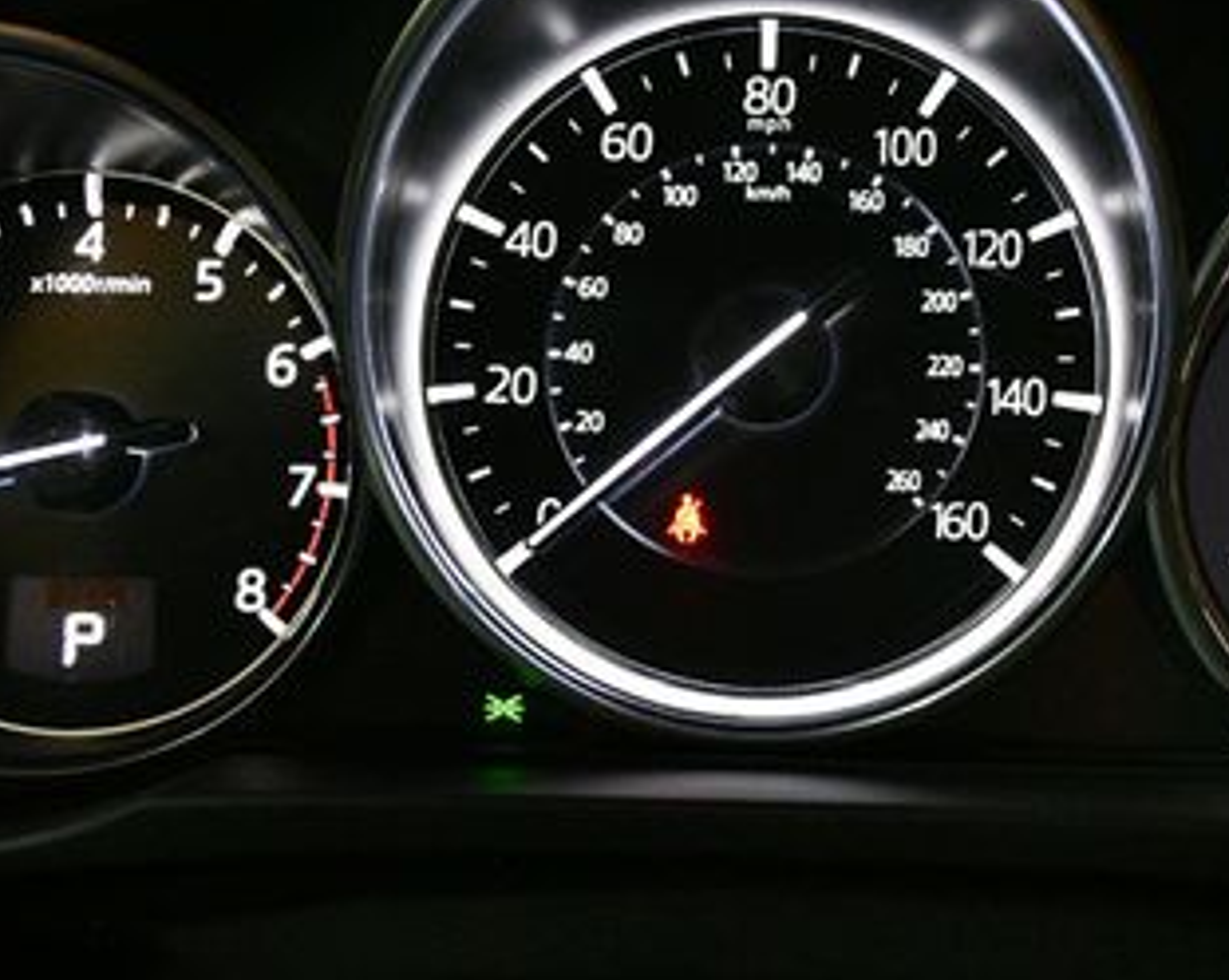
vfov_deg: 26.2
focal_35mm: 58
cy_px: 435
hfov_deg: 32.3
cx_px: 778
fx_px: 2107
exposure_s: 1/60
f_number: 3.8
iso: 3600
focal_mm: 20
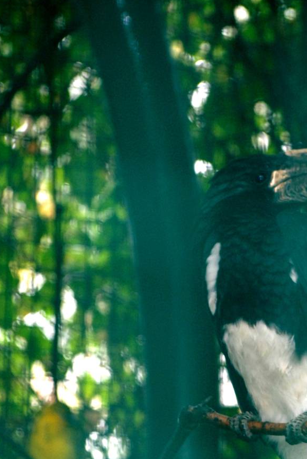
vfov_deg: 3.8
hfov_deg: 2.6
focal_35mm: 540
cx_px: 261
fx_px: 6889
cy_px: 368
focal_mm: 195
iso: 1000
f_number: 5
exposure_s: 1/60
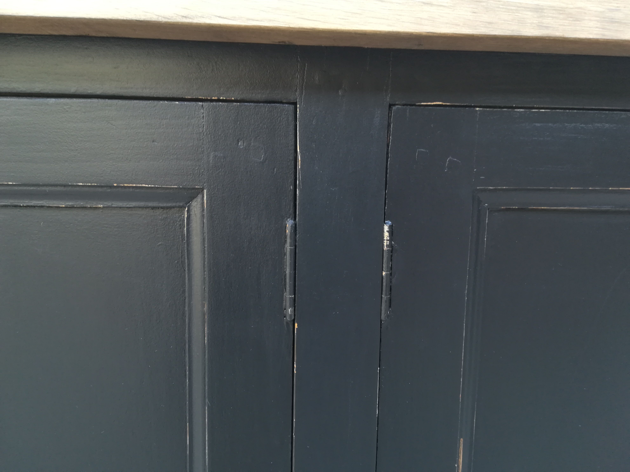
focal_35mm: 26
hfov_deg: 67.3
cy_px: 236
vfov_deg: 53.1
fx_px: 473
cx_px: 315
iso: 160
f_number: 2.2
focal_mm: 3.83
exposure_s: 1/33.3
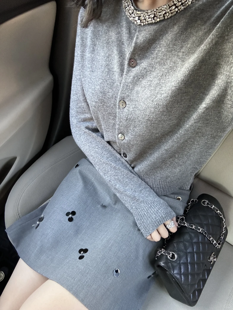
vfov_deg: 73.9
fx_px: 206
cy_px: 155
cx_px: 116
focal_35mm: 23
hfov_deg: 58.9
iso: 320
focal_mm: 2.69
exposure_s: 1/51
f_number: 1.9
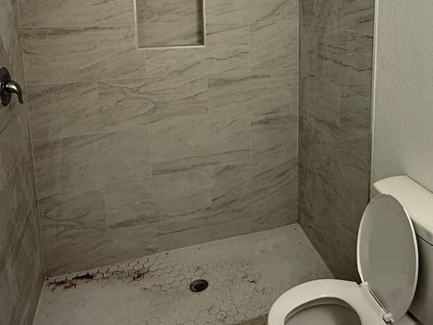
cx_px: 306
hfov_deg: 52.4
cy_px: 57
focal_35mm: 34
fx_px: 425
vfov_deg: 39.8
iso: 160
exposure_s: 1/120
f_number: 2.2
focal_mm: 2.22
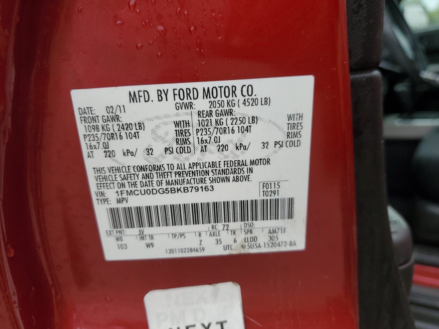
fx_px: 330
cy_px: 164
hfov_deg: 67.3
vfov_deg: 53.1
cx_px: 220
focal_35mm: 26
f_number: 1.5
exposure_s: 1/137
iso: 50
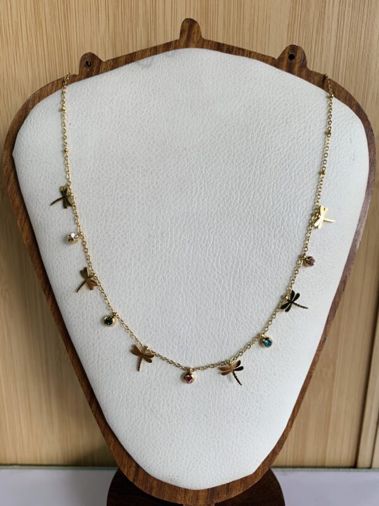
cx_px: 190
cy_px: 253
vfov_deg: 67.3
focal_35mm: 26
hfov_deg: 53.1
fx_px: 380
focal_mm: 4.25
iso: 40
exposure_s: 1/100
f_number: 1.8
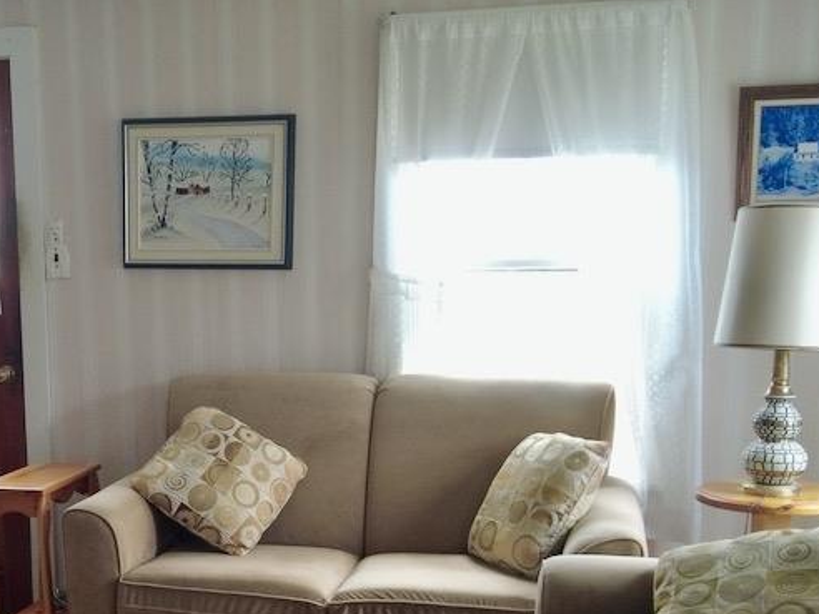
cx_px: 151
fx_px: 1230
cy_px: 464
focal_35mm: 52
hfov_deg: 35.5
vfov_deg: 27.6
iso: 200
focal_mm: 4.4
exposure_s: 1/13
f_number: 1.8
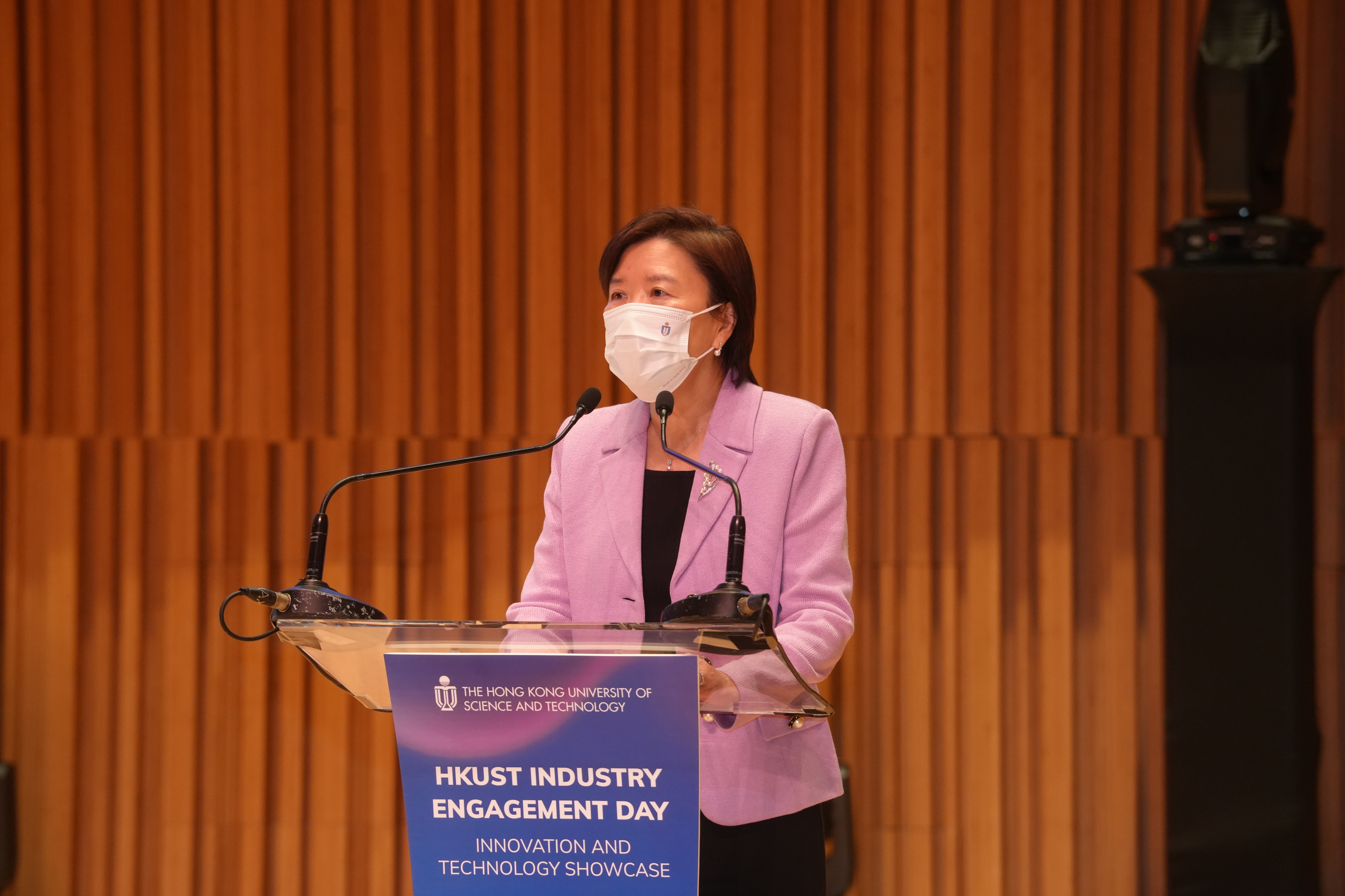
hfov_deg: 10.9
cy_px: 448
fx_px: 7061
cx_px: 672
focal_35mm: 189
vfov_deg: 7.3
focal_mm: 189
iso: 3200
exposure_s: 1/125
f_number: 6.3
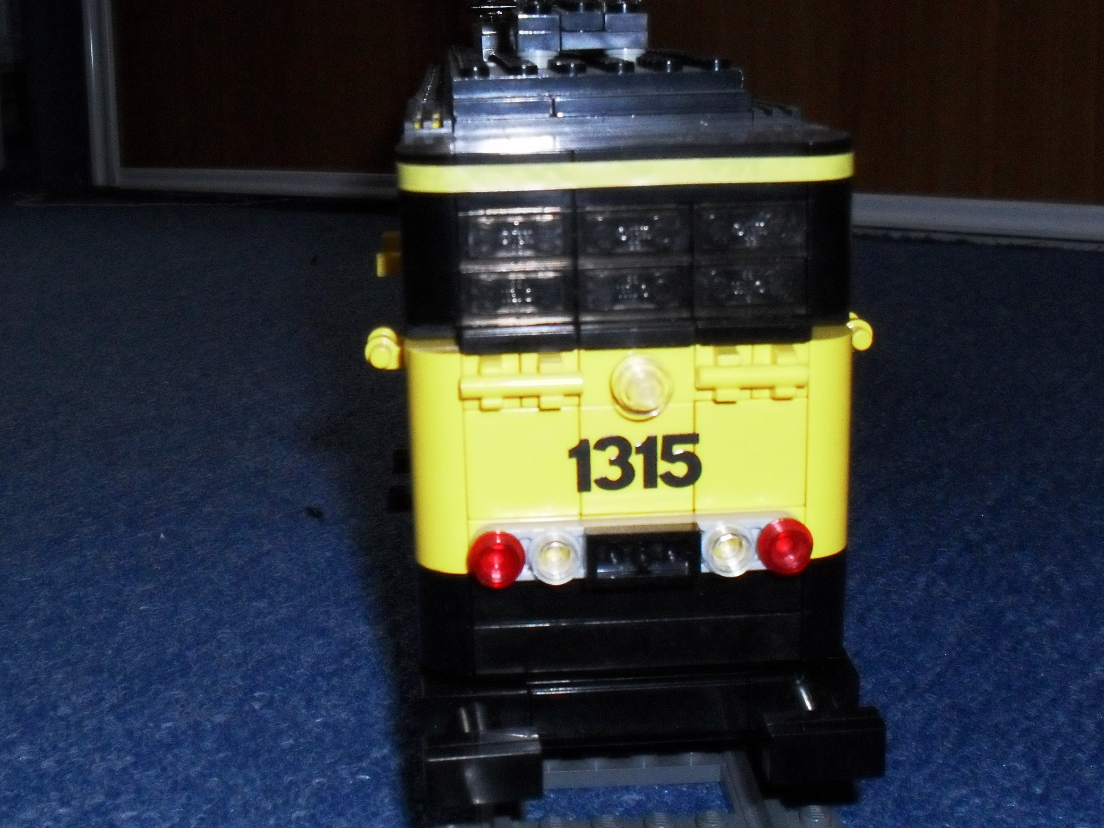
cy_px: 382
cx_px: 478
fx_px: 1467
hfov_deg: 41.2
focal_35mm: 46
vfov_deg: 31.5
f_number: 8.4
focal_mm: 6.3
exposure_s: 1/45
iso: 400
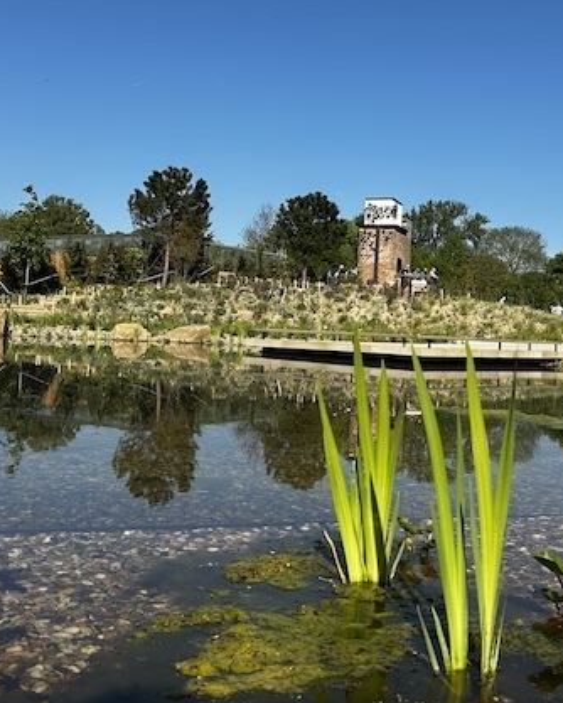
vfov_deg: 44.6
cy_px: 292
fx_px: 853
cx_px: 314
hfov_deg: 36.5
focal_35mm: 41
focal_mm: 6.86
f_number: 1.78
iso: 80
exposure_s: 1/4762
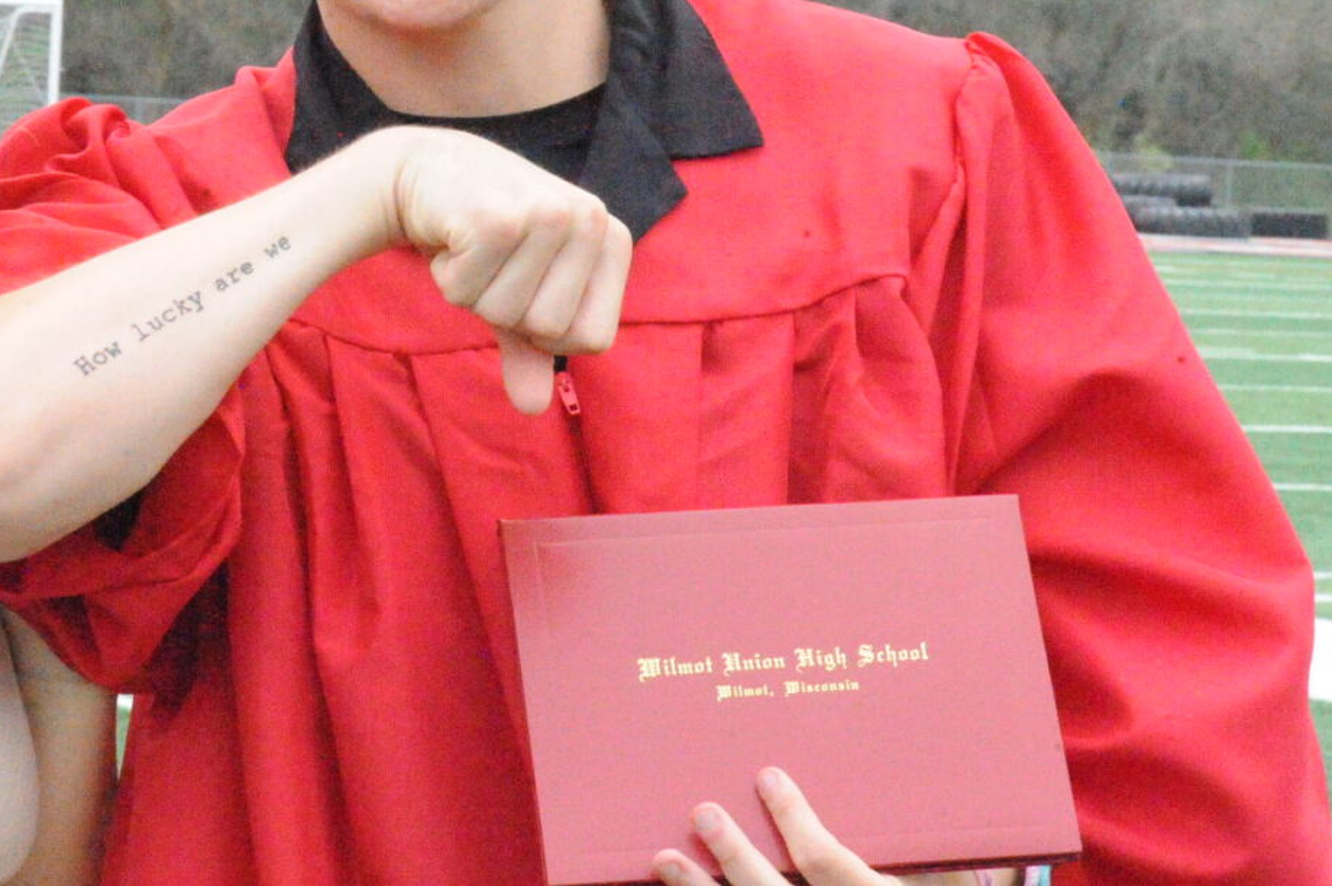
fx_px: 6951
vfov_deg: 7.3
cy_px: 188
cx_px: 179
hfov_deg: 10.9
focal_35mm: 188
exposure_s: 1/2000
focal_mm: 98
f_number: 25
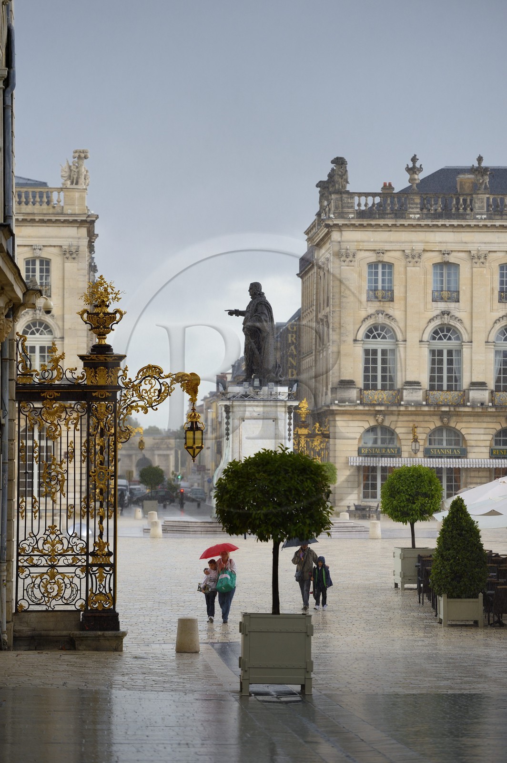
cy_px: 382
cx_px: 254
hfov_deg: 10.1
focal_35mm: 135
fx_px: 2857
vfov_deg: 15.2
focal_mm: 135
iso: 200
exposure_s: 1/200
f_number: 4
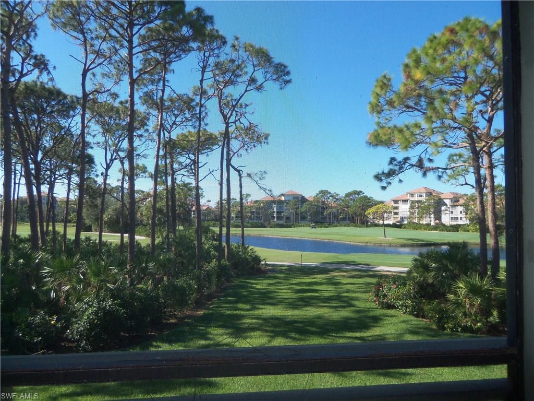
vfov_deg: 49.7
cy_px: 200
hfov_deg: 63.4
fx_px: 432
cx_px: 267
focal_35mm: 28
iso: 64
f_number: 3.9
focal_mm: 5.1
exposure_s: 1/250
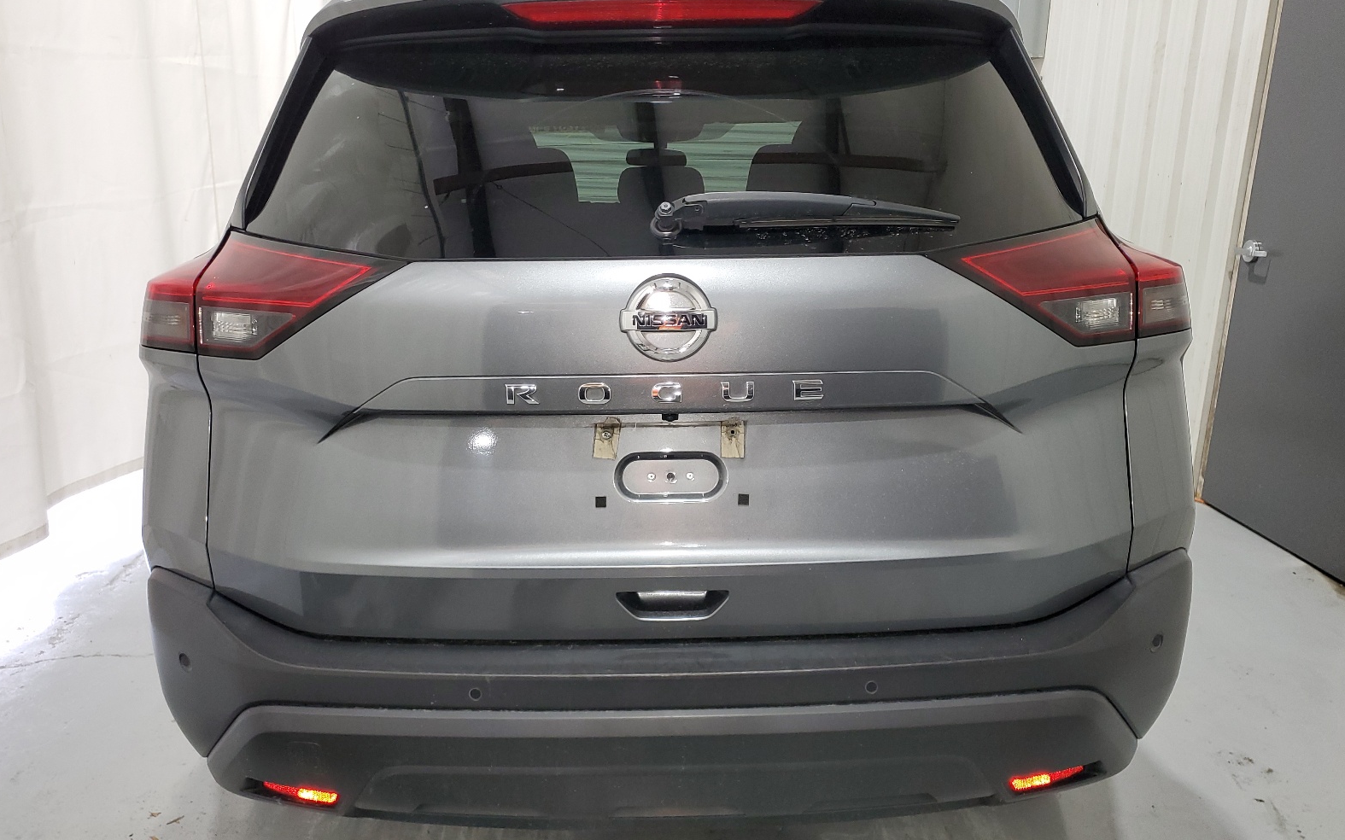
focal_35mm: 28
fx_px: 1026
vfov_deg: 44.5
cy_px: 382
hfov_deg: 66.5
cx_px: 671
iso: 77
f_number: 1.5
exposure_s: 1/60.2
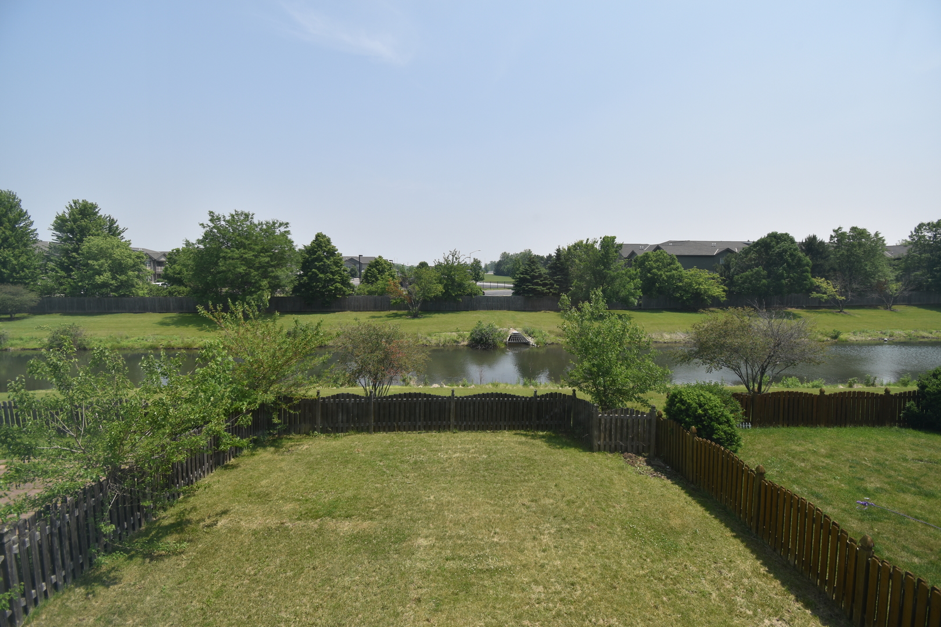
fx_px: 392
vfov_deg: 77.3
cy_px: 314
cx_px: 470
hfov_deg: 100.4
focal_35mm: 15
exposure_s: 1/500
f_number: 6.3
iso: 100
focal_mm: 10
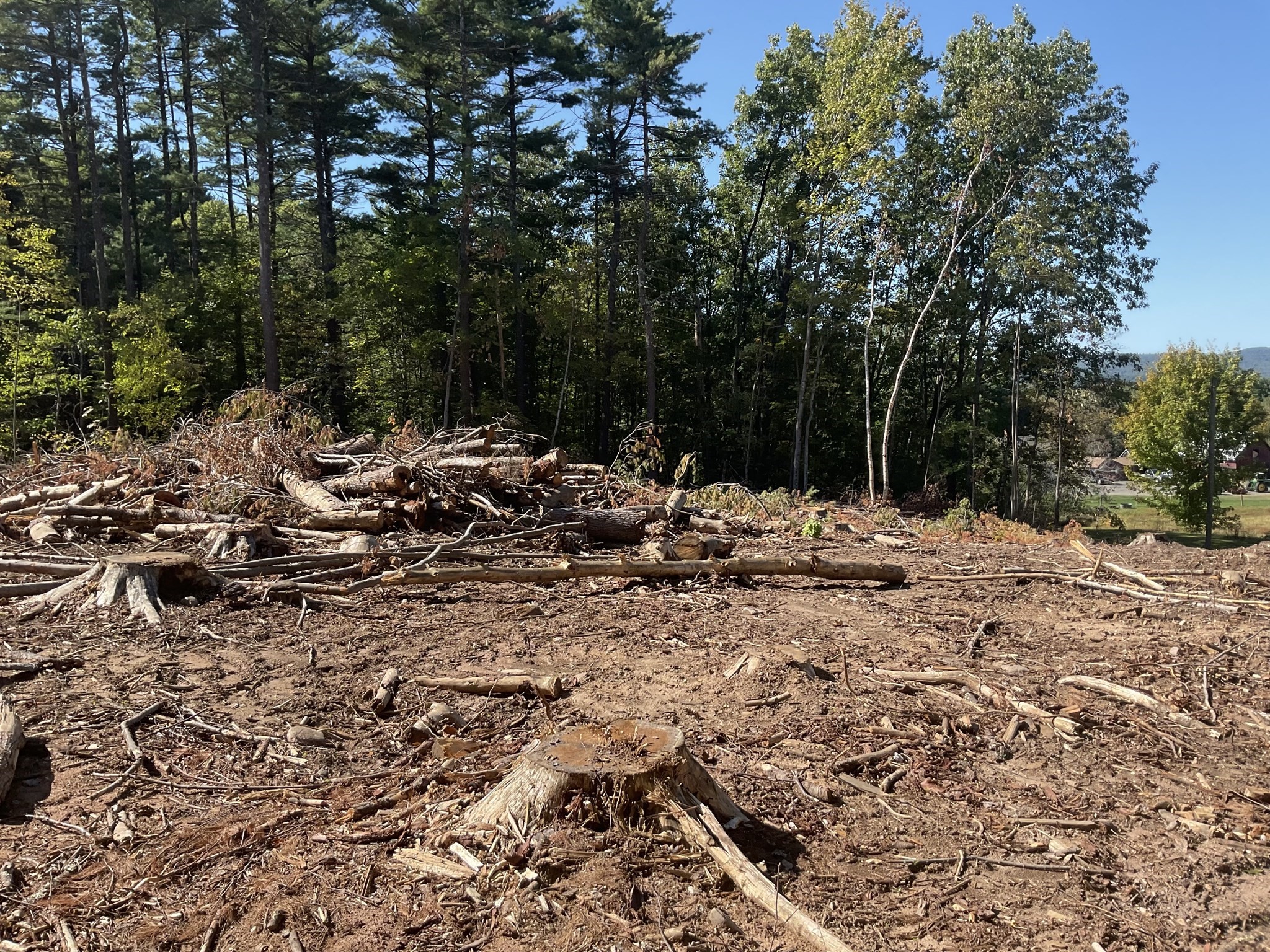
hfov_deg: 61.7
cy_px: 476
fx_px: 1064
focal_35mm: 29
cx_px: 635
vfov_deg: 48.2
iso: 16
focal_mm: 3
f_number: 1.8
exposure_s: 1/792
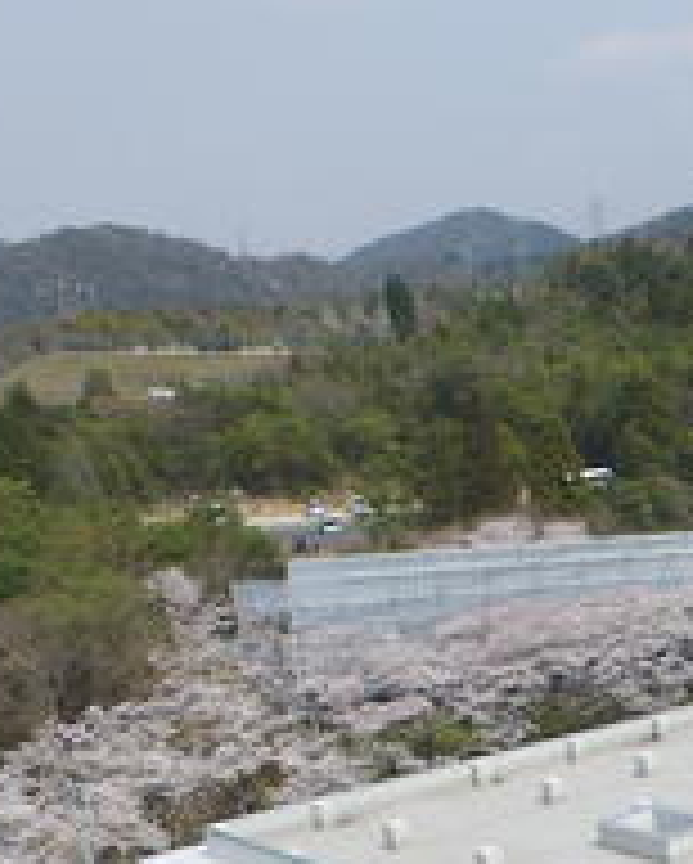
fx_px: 1561
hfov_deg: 20.9
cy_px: 927
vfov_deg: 28.4
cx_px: 1066
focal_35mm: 61
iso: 100
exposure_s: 1/1019
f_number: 2.8
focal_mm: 3.61
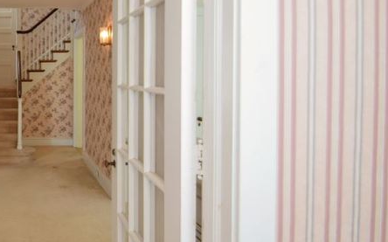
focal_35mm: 30
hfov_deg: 54.4
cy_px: 70
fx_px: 317
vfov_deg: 40.9
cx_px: 35
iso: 100
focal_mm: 10
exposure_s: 1/30
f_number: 3.5
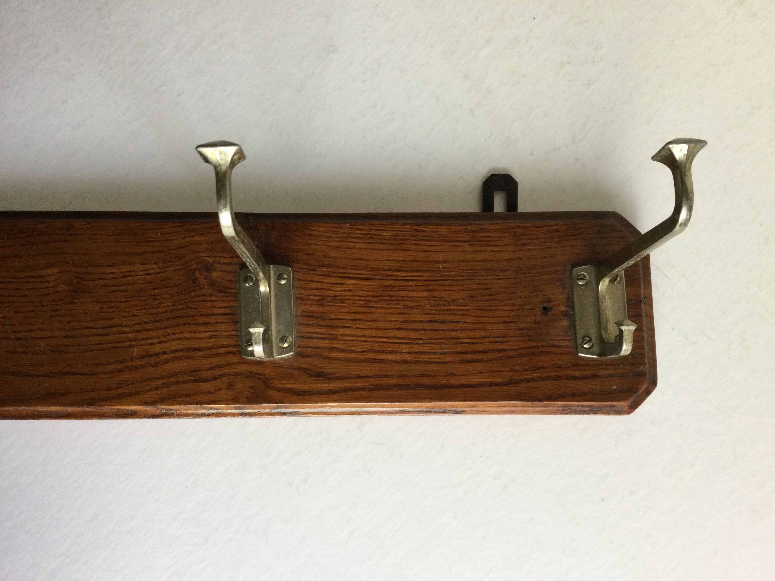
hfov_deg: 58.4
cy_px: 290
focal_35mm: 31
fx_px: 694
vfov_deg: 45.4
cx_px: 388
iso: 40
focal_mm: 3.3
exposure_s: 1/33
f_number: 2.4
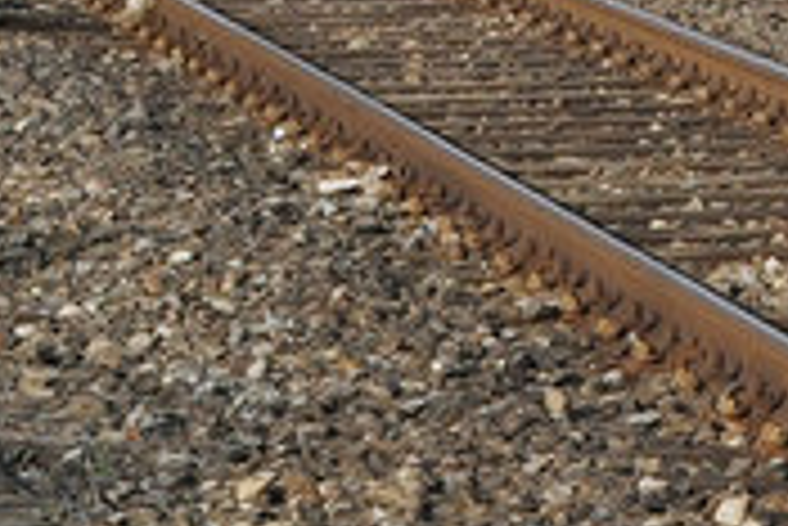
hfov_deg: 5.3
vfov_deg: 3.8
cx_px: 2499
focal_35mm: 359
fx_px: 7874
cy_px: -753
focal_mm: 35
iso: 250
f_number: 6.3
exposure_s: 1/1000
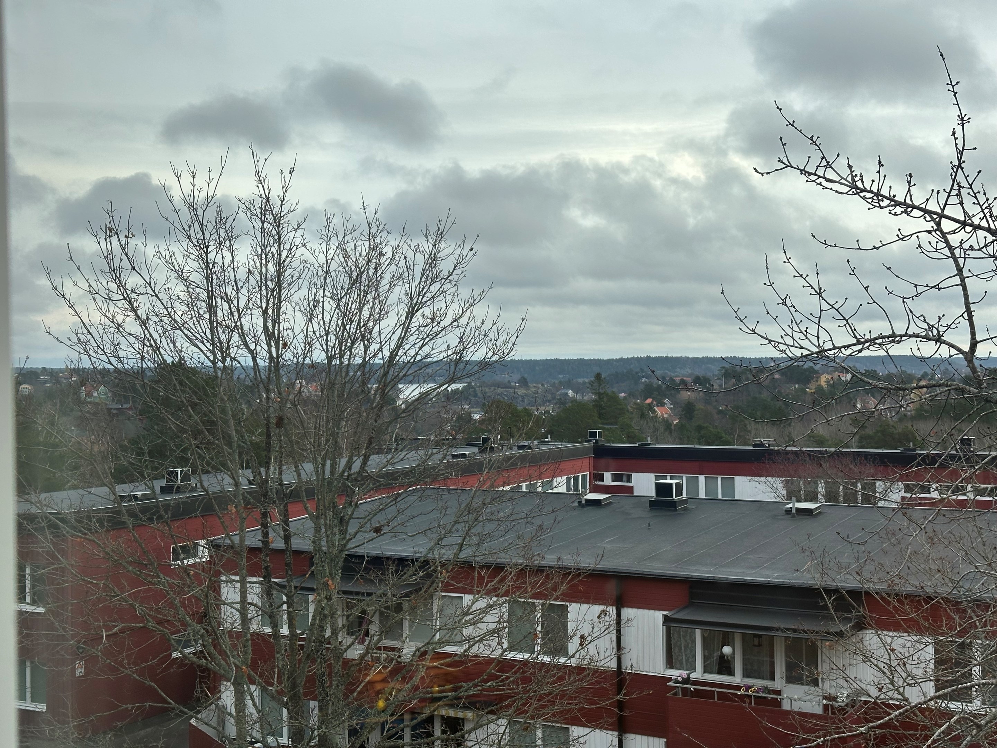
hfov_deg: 39.7
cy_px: 374
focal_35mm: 48
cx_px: 498
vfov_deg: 30.3
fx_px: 1382
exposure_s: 1/953
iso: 64
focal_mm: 6.86
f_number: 1.78
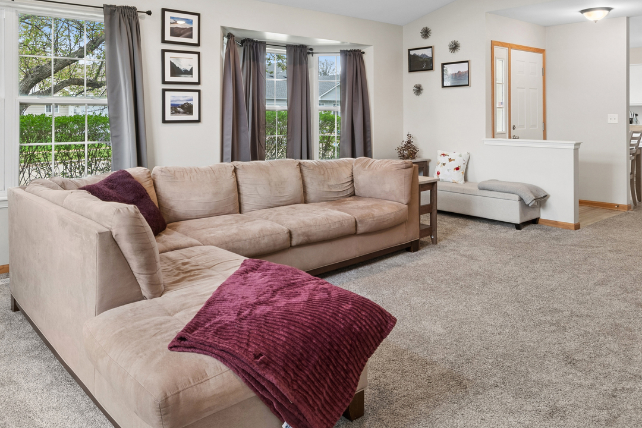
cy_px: 120
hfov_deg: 67.3
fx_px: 481
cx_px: 294
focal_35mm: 27
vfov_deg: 46.6
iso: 320
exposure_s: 1/10
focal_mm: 12
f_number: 8
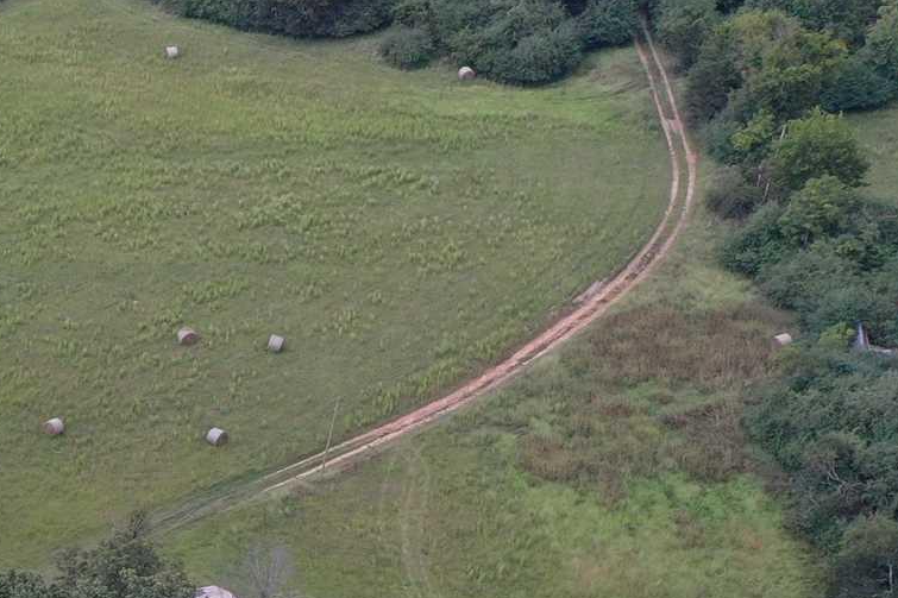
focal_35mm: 114
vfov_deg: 11.6
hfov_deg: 15.6
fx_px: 2843
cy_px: 852
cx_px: -665
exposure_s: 1/200
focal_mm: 10.26
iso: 100
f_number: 5
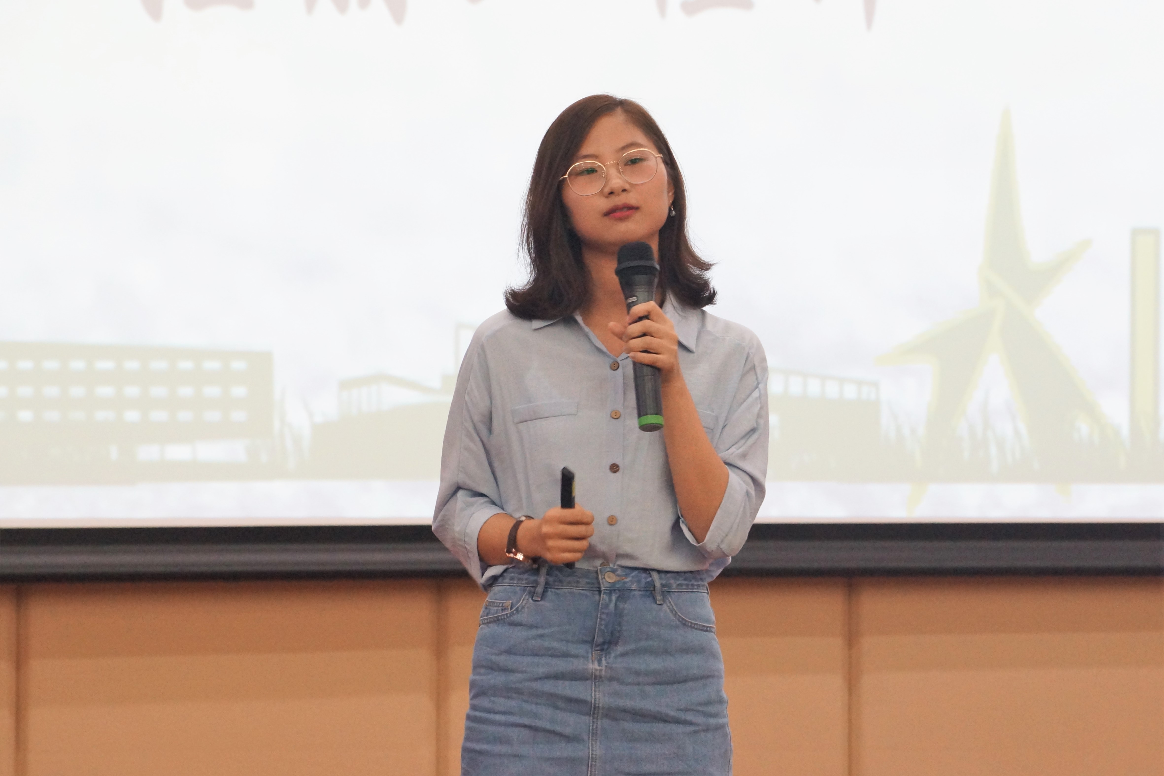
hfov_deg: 10.5
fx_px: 6305
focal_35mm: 195
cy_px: 388
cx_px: 582
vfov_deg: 7.0
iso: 1600
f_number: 5.6
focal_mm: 130
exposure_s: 1/40
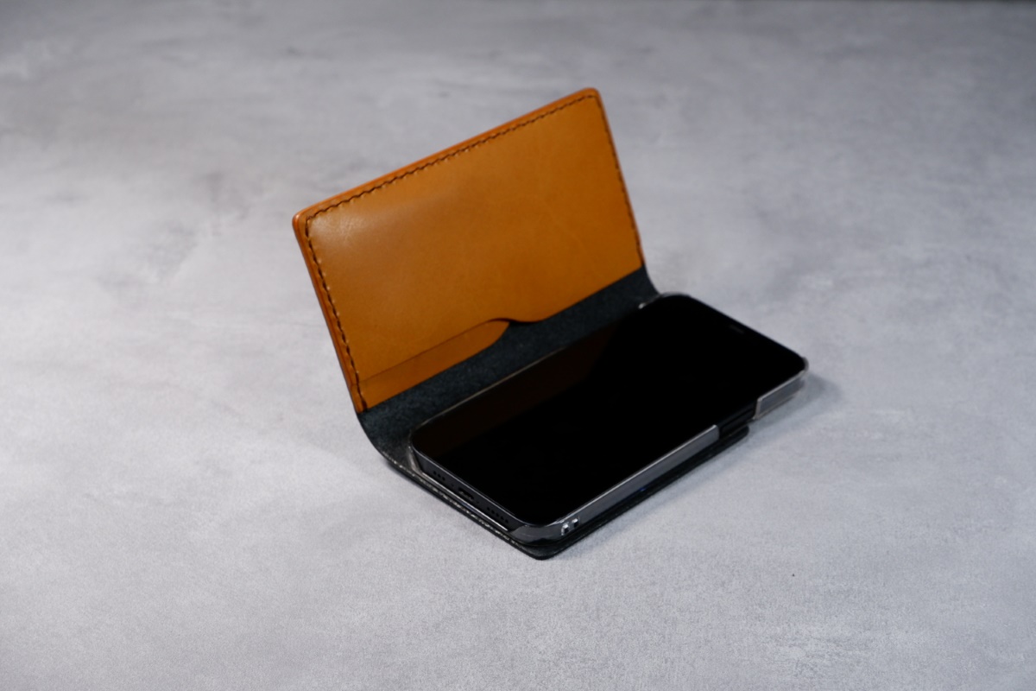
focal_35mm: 68
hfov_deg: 29.7
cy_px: 346
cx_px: 518
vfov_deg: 20.0
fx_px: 1957
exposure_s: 1/60
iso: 1250
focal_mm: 45
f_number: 7.1
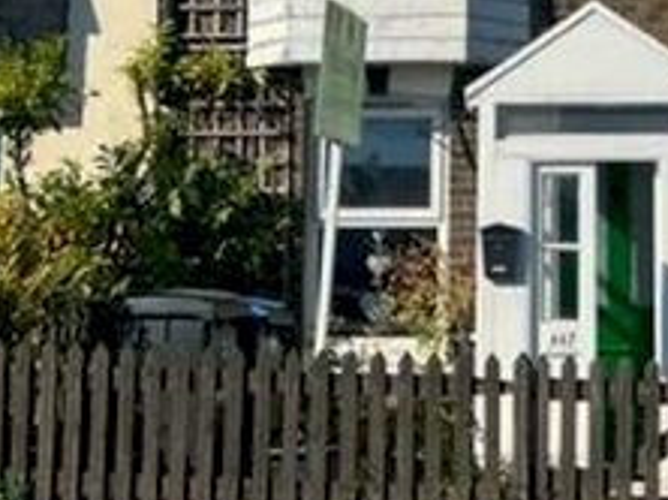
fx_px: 1581
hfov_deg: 23.5
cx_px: 536
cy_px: 83
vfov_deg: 17.8
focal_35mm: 82
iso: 50
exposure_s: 1/6579
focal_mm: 5.7
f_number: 1.5
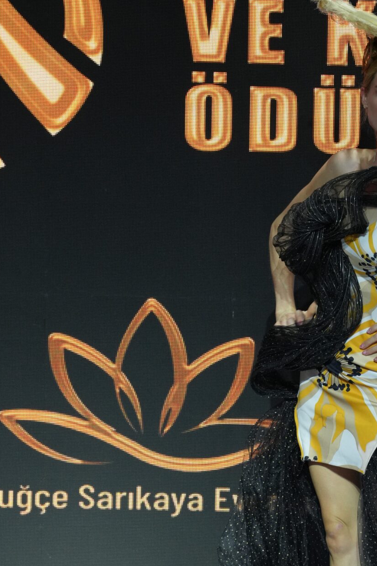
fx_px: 6485
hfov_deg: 3.3
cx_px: 317
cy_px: 298
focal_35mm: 413
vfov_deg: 5.0
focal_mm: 200
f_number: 5.6
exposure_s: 1/200
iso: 1600
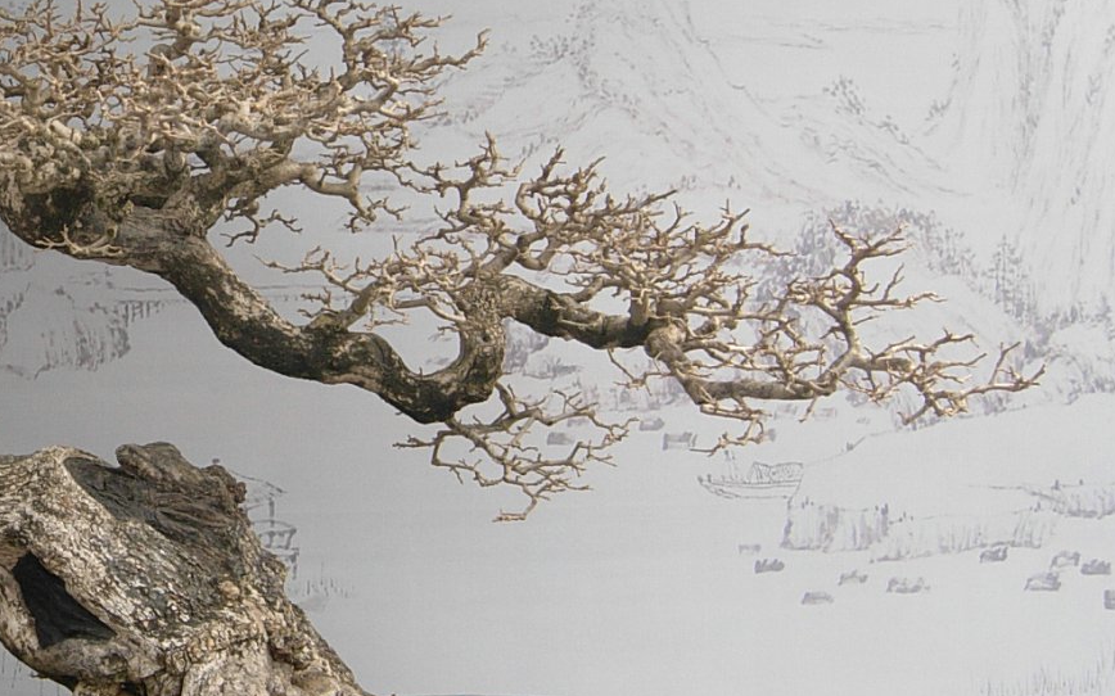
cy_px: 333
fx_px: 2400
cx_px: 118
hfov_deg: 25.4
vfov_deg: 16.5
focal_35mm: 79
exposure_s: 1/166
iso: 50
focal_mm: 7.5
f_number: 3.8
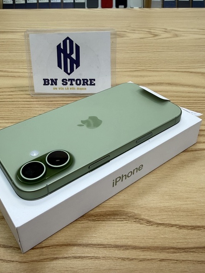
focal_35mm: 33
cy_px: 124
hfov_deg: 42.9
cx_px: 91
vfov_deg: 55.3
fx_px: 261
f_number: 2.2
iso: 64
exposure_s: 1/120
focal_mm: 2.22
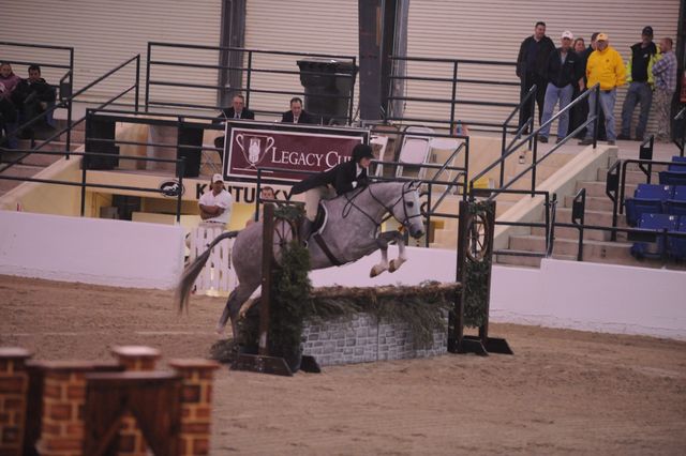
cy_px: 228
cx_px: 343
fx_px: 3809
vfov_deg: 6.9
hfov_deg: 10.3
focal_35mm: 200
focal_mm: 200
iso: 5000
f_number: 2.8
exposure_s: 1/400
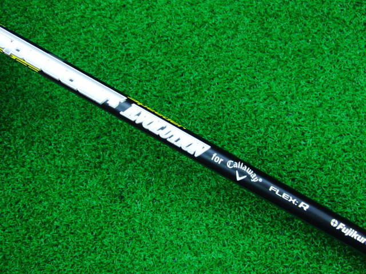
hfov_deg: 50.1
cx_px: 183
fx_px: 391
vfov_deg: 38.7
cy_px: 137
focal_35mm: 37
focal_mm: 6.42
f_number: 3.6
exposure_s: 1/30
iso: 400
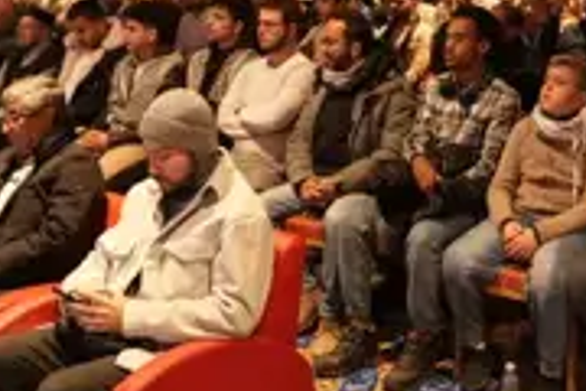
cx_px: 355
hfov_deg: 30.9
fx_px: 1058
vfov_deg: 19.8
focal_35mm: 65
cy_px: -68
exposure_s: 1/100
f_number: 2.8
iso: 2500
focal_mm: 26
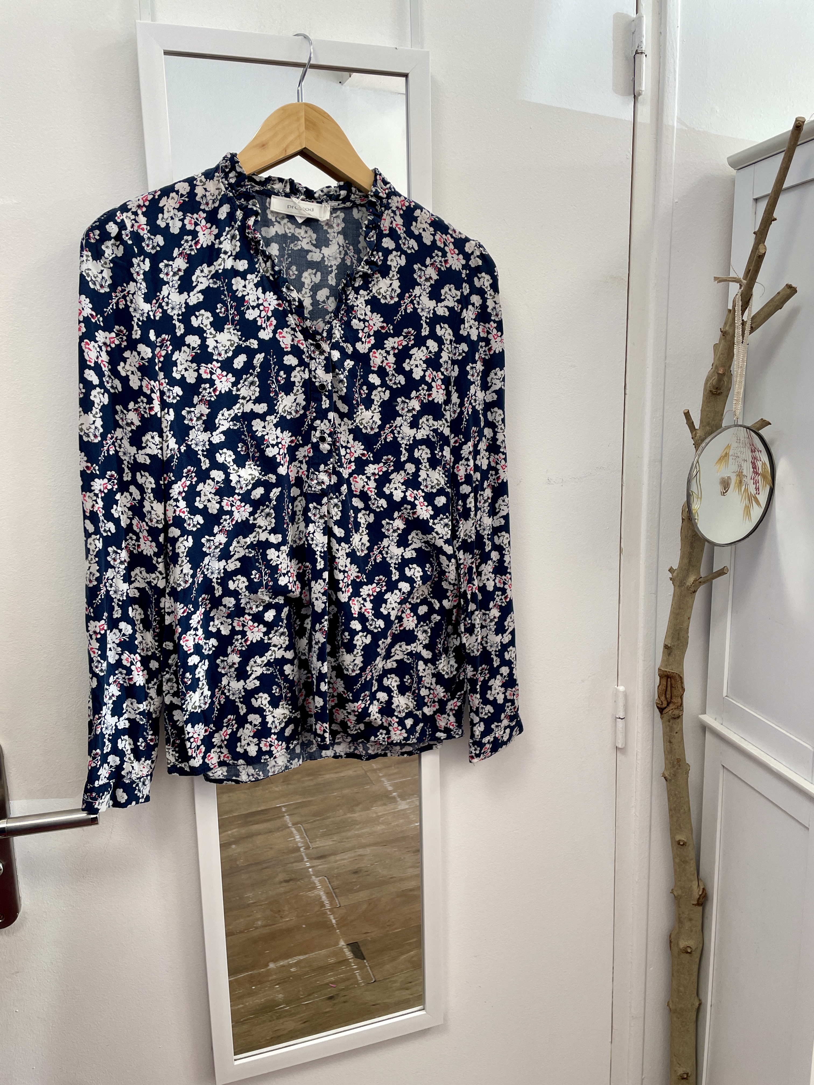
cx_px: 407
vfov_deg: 67.3
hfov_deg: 53.1
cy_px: 542
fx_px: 815
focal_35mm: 26
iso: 64
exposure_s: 1/100
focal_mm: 4.2
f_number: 1.6
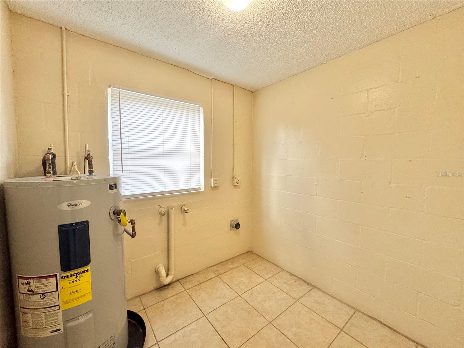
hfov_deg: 102.1
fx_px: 188
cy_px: 174
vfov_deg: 85.7
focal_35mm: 14
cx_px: 232
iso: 200
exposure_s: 1/120
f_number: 2.2
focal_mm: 2.22
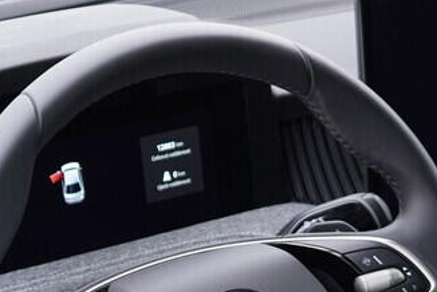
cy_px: 368
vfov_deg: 11.8
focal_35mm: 113
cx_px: 227
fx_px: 1373
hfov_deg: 18.1
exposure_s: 1/40
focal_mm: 24
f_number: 2.8
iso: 200
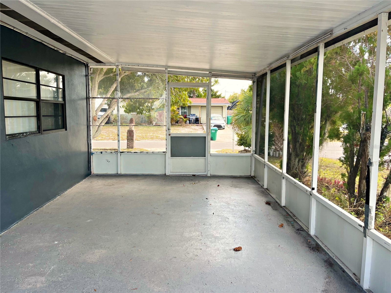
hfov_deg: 67.3
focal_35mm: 26
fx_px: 294
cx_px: 196
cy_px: 146
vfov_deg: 53.1
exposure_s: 1/192
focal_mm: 5.1
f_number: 1.6
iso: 40
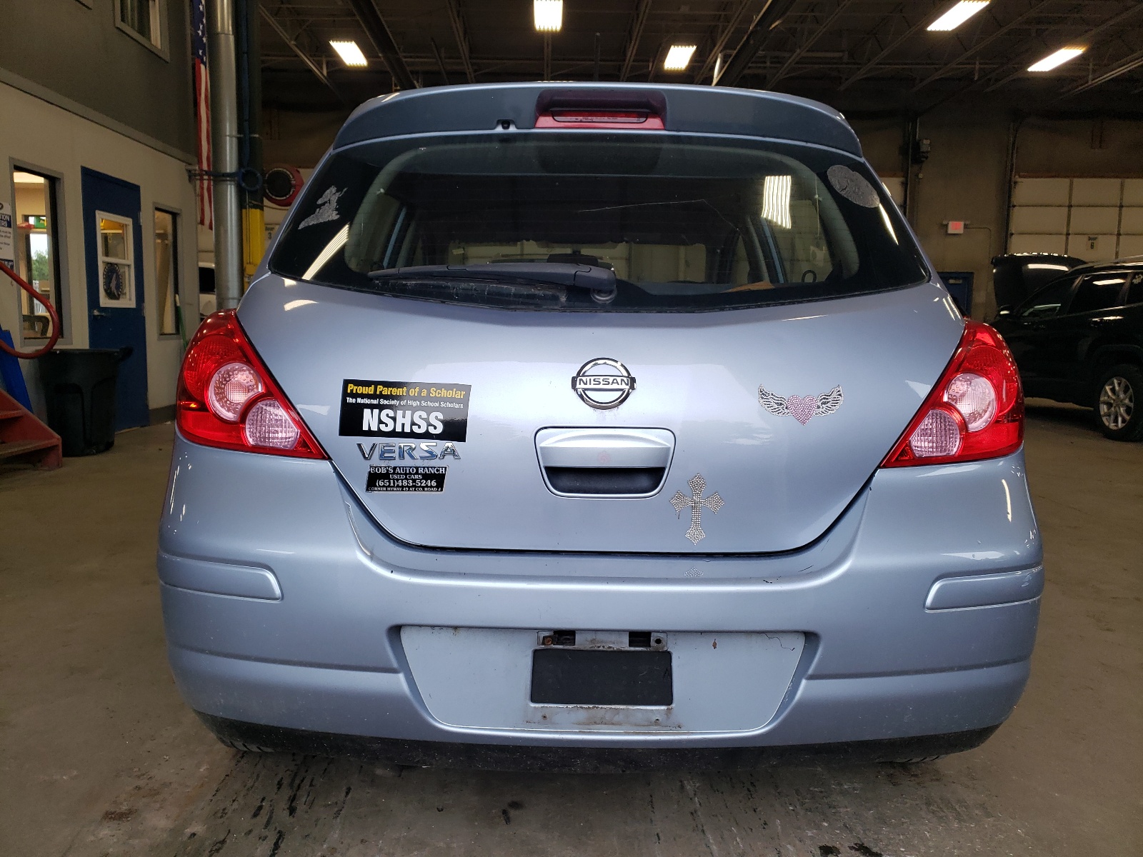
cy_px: 428
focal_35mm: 26
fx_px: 859
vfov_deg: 53.1
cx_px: 572
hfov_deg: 67.3
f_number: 1.5
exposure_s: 1/120
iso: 55
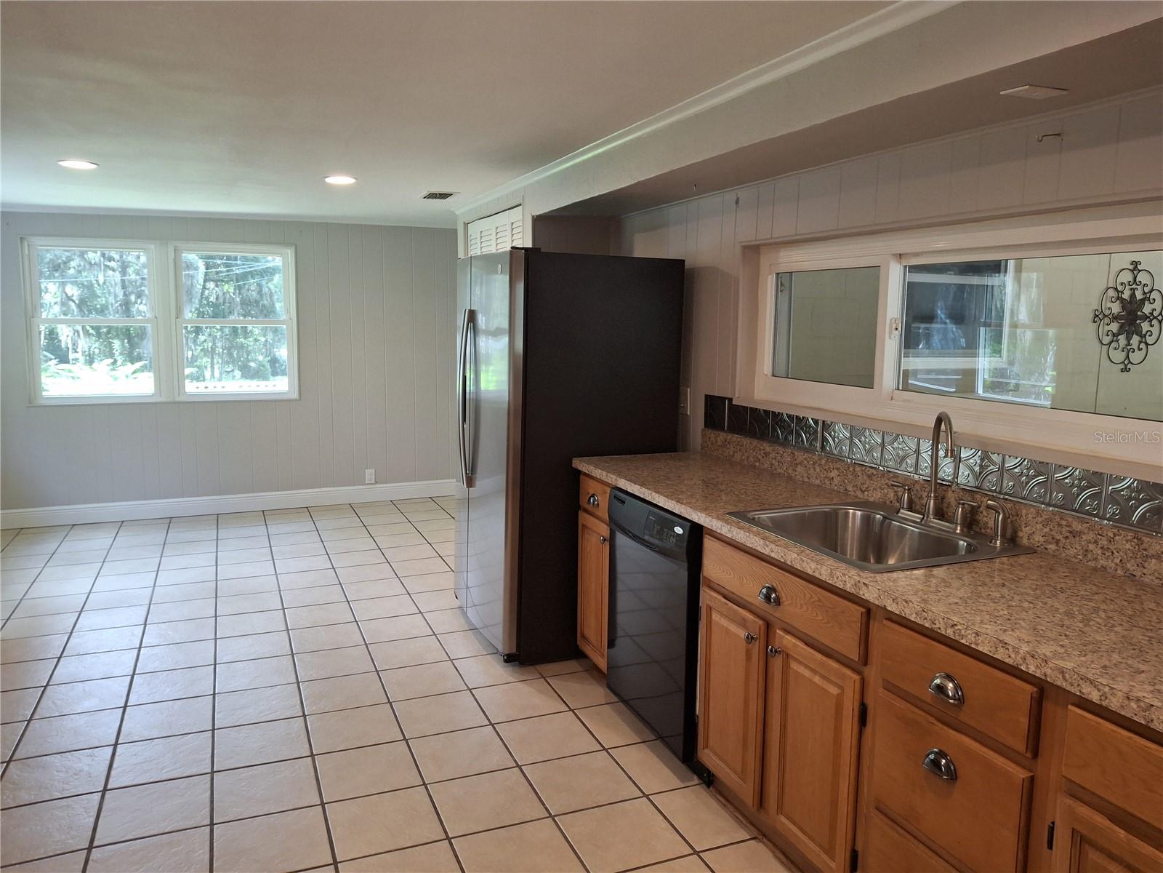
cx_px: 582
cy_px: 436
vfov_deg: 54.9
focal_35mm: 25
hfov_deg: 69.4
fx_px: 840
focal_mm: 4.69
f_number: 1.8
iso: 160
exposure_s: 1/100
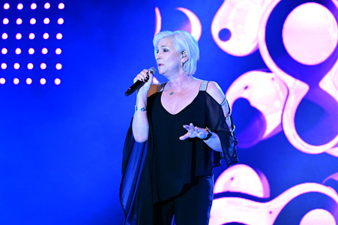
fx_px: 1876
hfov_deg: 10.3
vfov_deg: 6.9
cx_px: 169
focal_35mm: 200
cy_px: 112
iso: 2000
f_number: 3.2
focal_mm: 200
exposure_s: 1/200
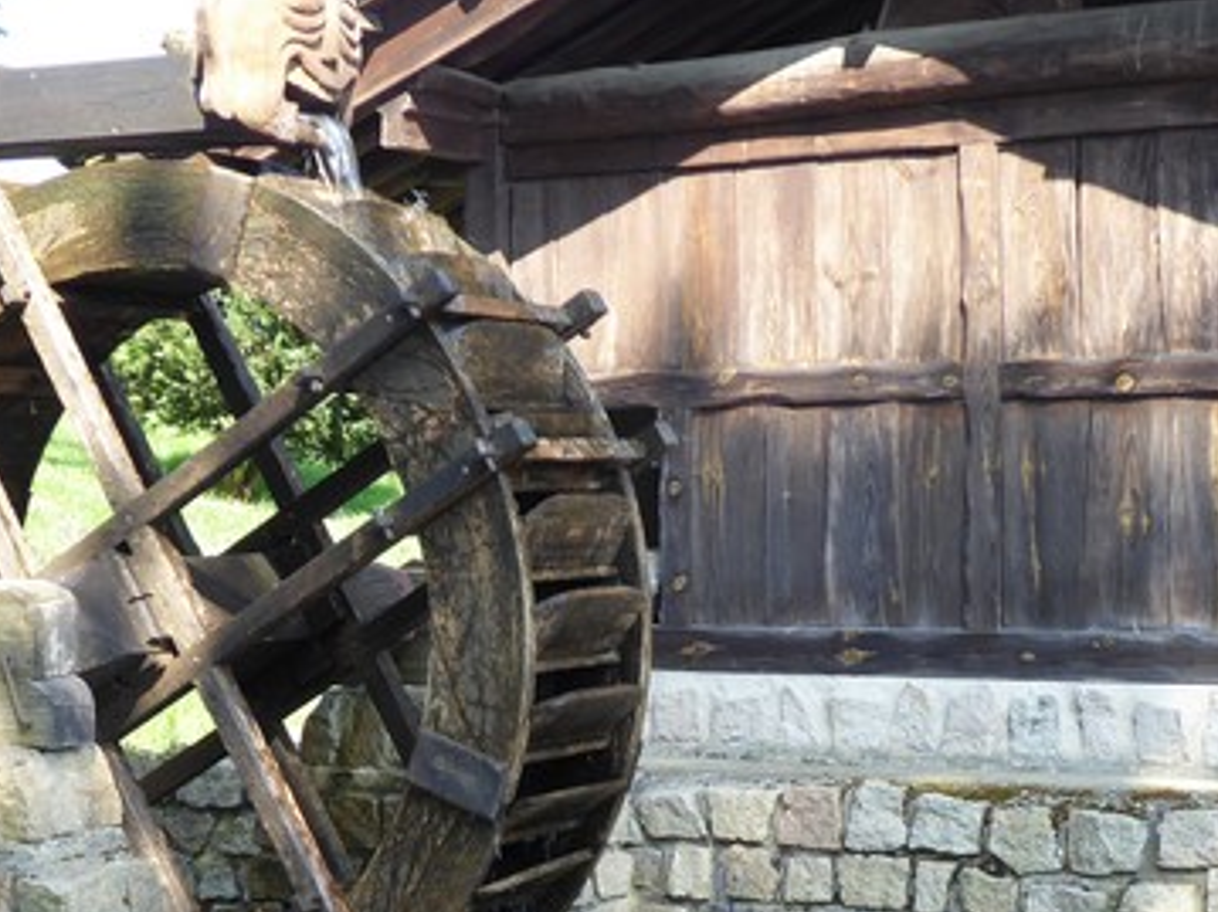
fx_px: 2884
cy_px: 570
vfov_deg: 18.0
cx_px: 573
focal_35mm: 82
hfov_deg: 23.8
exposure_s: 1/60
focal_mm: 7.8
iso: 100
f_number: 3.9
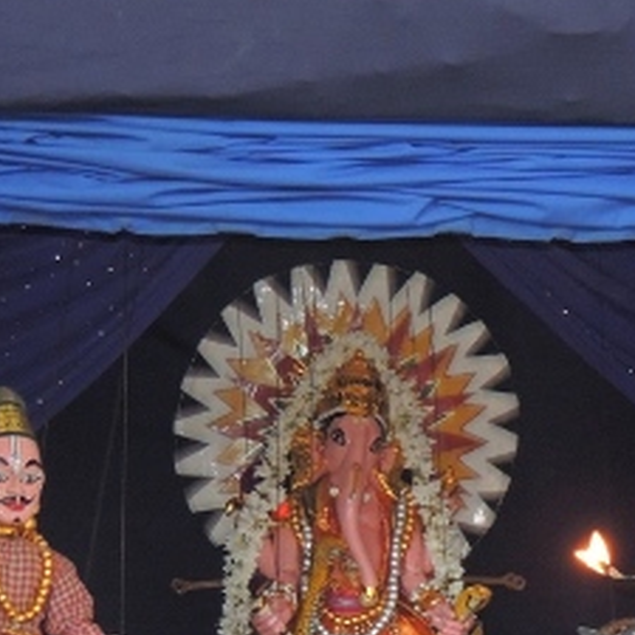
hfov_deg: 5.8
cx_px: 583
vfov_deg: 5.8
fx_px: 6309
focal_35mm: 304
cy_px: 522
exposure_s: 1/60
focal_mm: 25.8
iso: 800
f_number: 4.4
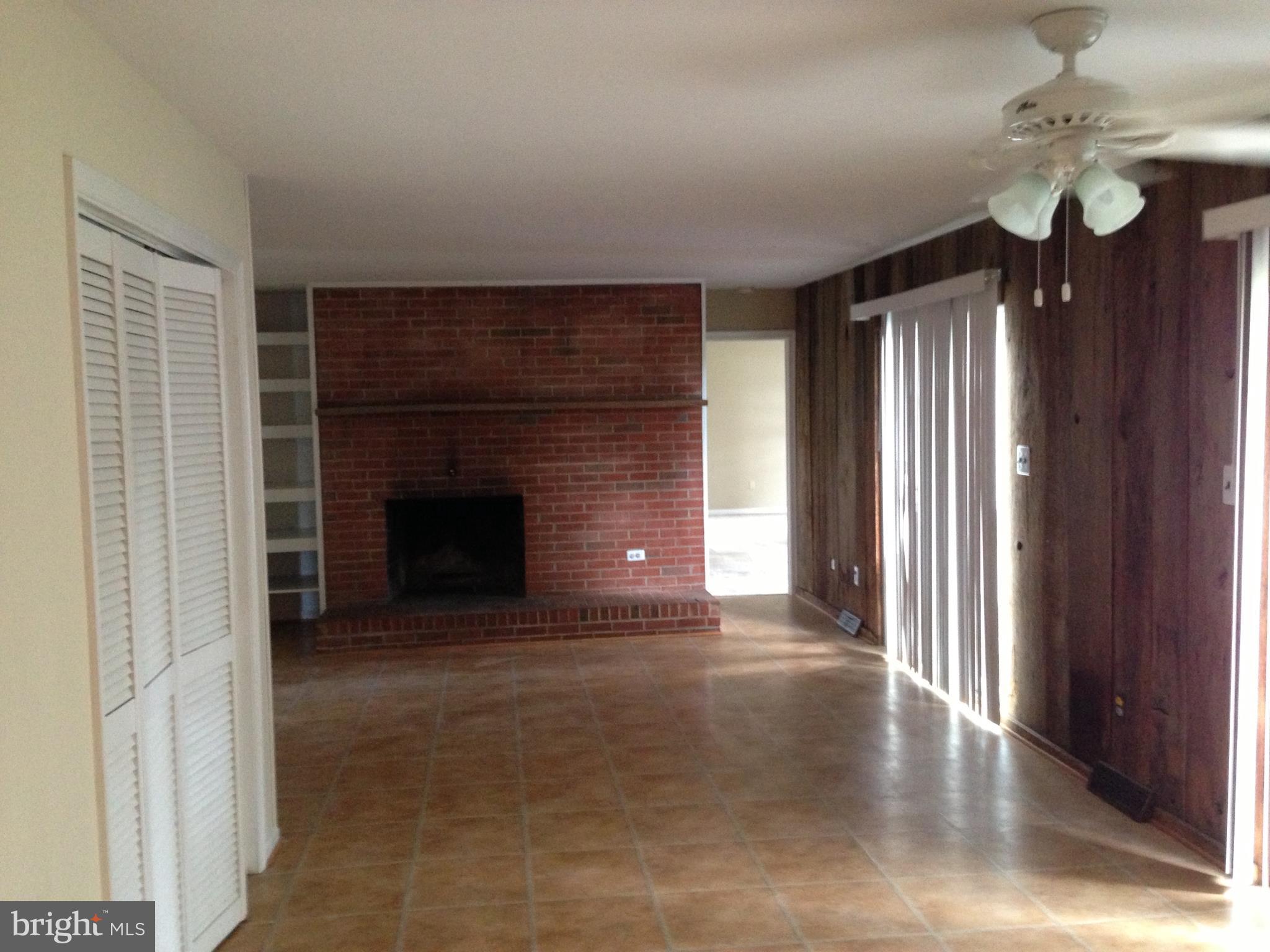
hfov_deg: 55.4
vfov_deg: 42.9
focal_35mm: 33
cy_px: 476
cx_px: 635
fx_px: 1211
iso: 400
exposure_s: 1/15
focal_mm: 4.13
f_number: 2.4
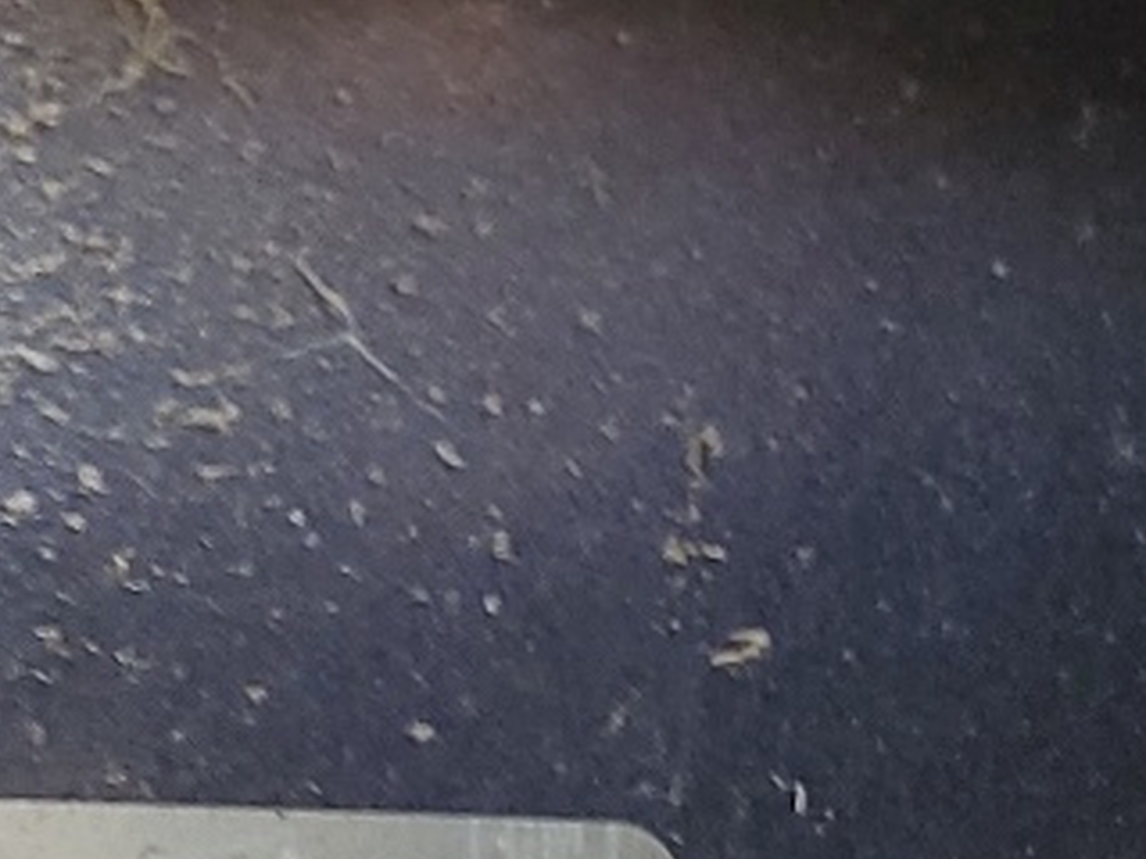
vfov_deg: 10.0
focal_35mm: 130
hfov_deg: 13.9
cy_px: 2083
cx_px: -759
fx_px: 4304
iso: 61
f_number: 1.5
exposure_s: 1/120
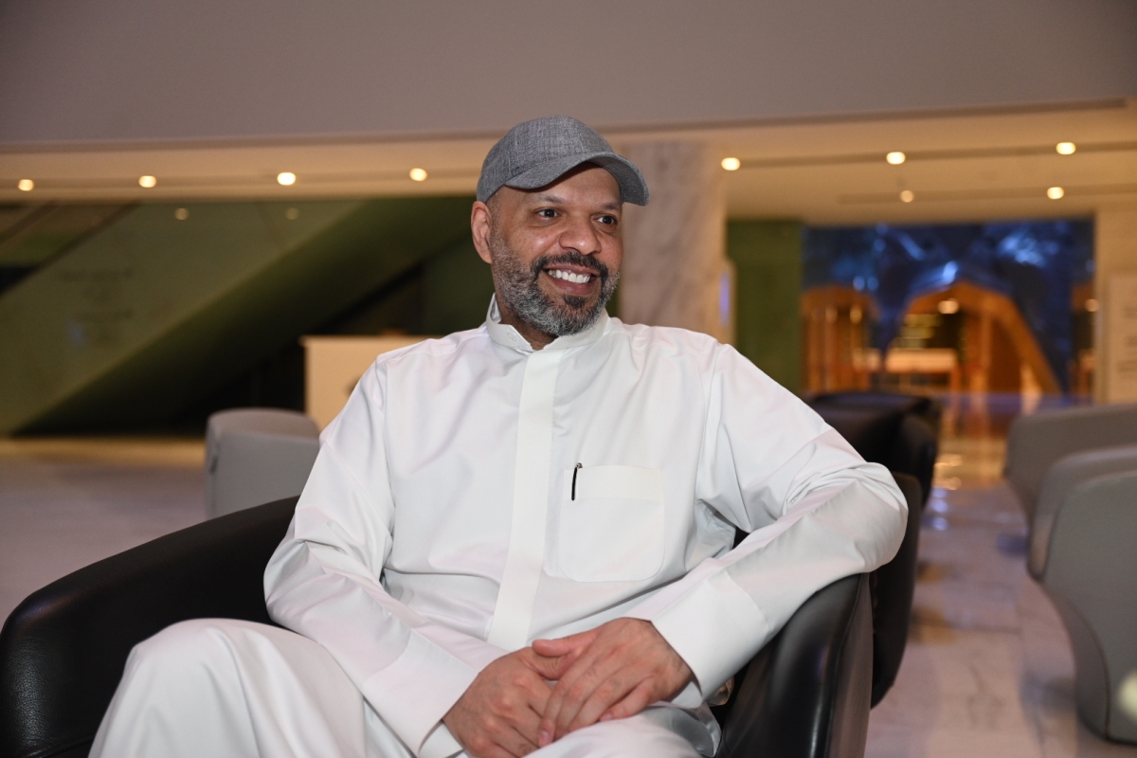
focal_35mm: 46
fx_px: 1453
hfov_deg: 42.7
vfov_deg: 29.2
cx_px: 568
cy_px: 379
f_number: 2.8
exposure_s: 1/160
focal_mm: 46
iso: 1250
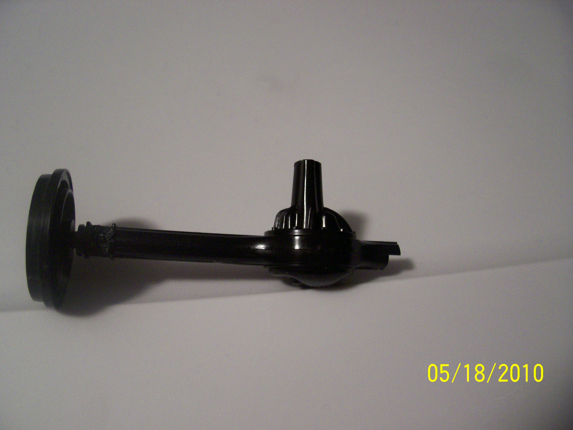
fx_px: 563
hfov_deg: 54.0
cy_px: 215
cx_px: 286
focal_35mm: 34
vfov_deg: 41.8
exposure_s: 1/8
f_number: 2.7
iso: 160
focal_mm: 5.6
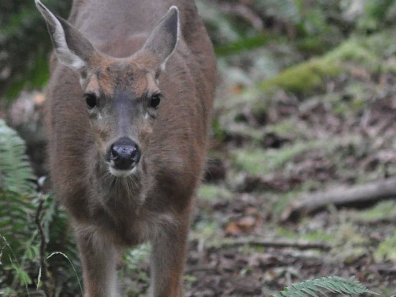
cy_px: 172
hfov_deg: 3.4
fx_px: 6658
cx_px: 151
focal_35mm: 582
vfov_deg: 2.6
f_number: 4.8
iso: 1600
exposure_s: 1/160
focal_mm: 195
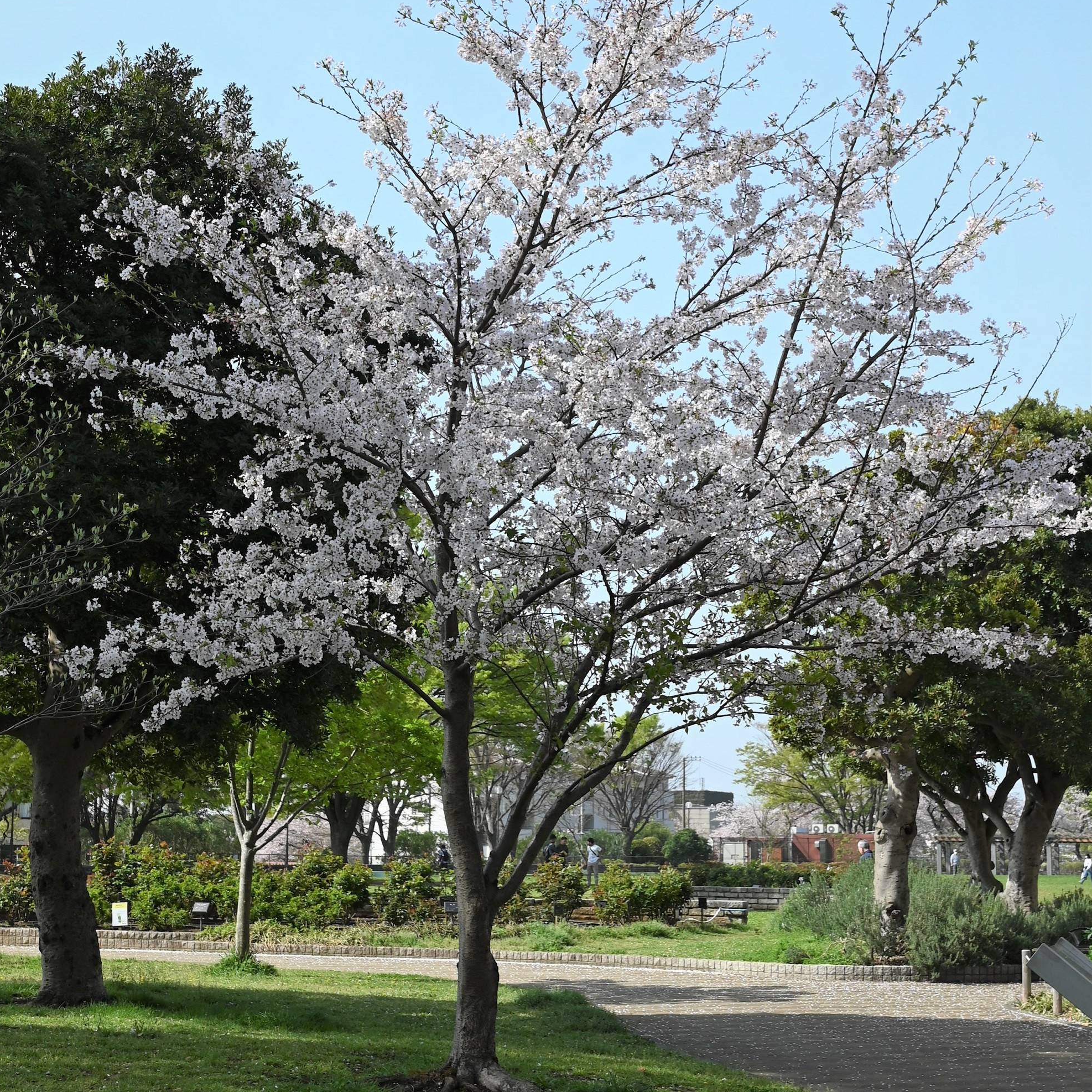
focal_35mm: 62
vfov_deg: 27.6
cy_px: 373
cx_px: 541
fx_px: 2213
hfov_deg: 27.7
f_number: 7.1
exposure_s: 1/320
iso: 100
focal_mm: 32
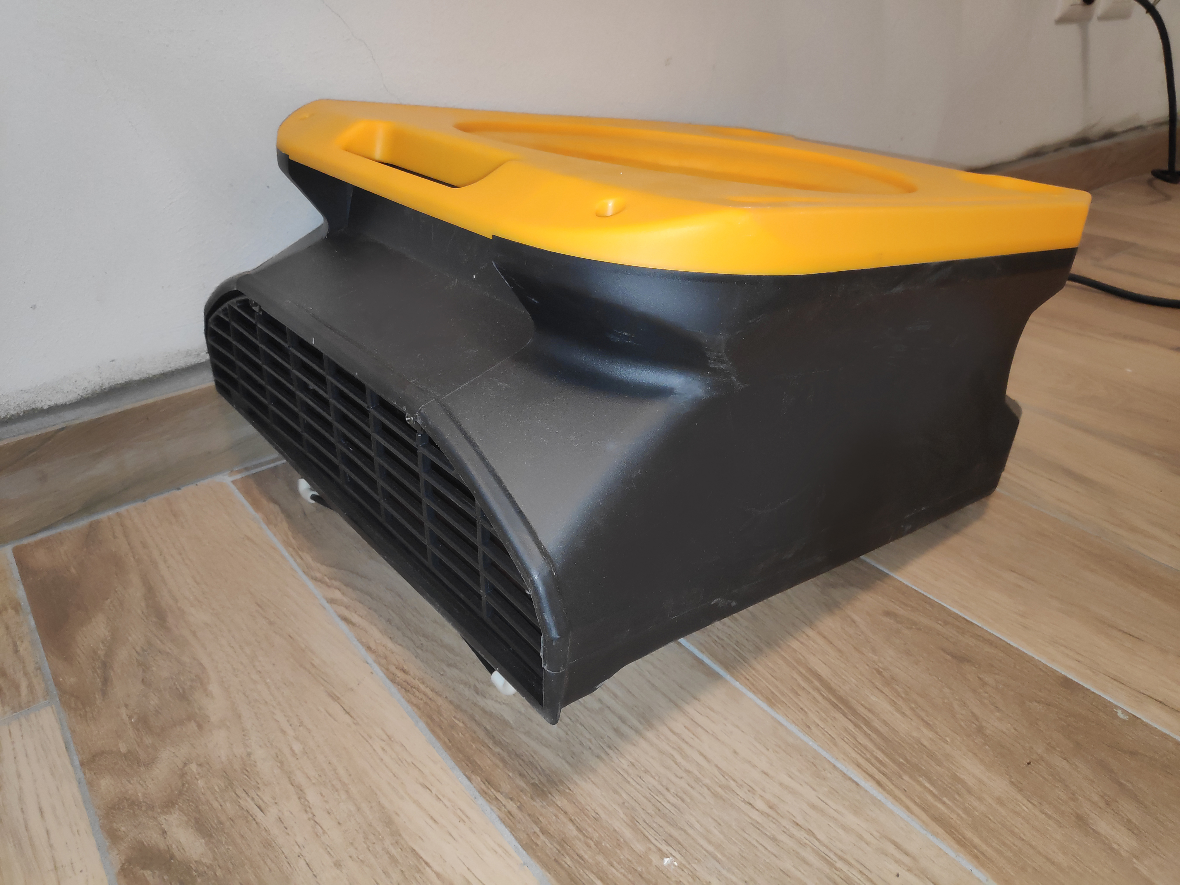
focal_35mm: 20
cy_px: 442
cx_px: 590
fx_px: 682
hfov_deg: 81.7
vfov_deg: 66.0
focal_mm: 3.94
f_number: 1.9
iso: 441
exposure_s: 1/50
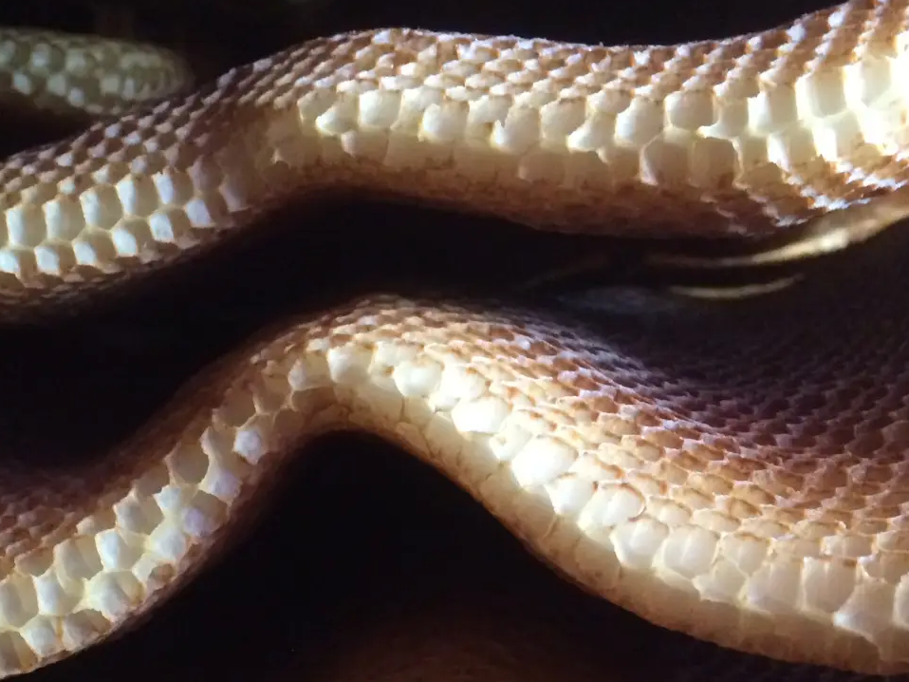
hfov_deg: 30.6
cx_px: 219
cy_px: 697
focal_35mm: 62
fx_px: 1628
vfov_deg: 22.6
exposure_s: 1/33
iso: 320
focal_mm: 4.15
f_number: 2.2
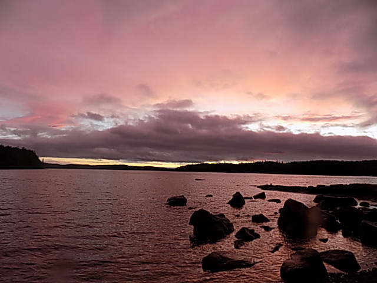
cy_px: 142
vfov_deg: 58.9
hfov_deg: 73.9
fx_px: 250
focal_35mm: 23
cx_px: 188
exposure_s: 1/50
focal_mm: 4
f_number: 3.1
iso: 80
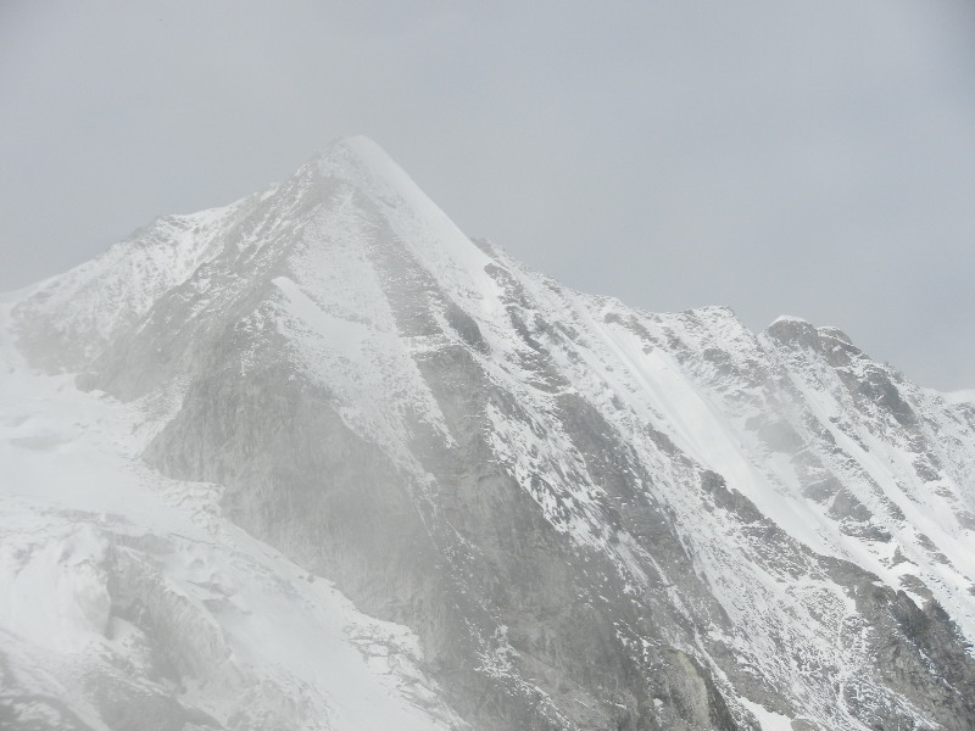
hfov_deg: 16.0
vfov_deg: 12.0
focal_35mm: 123
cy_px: 366
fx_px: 3464
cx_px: 488
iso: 160
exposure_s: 1/1250
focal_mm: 22.2
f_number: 5.1
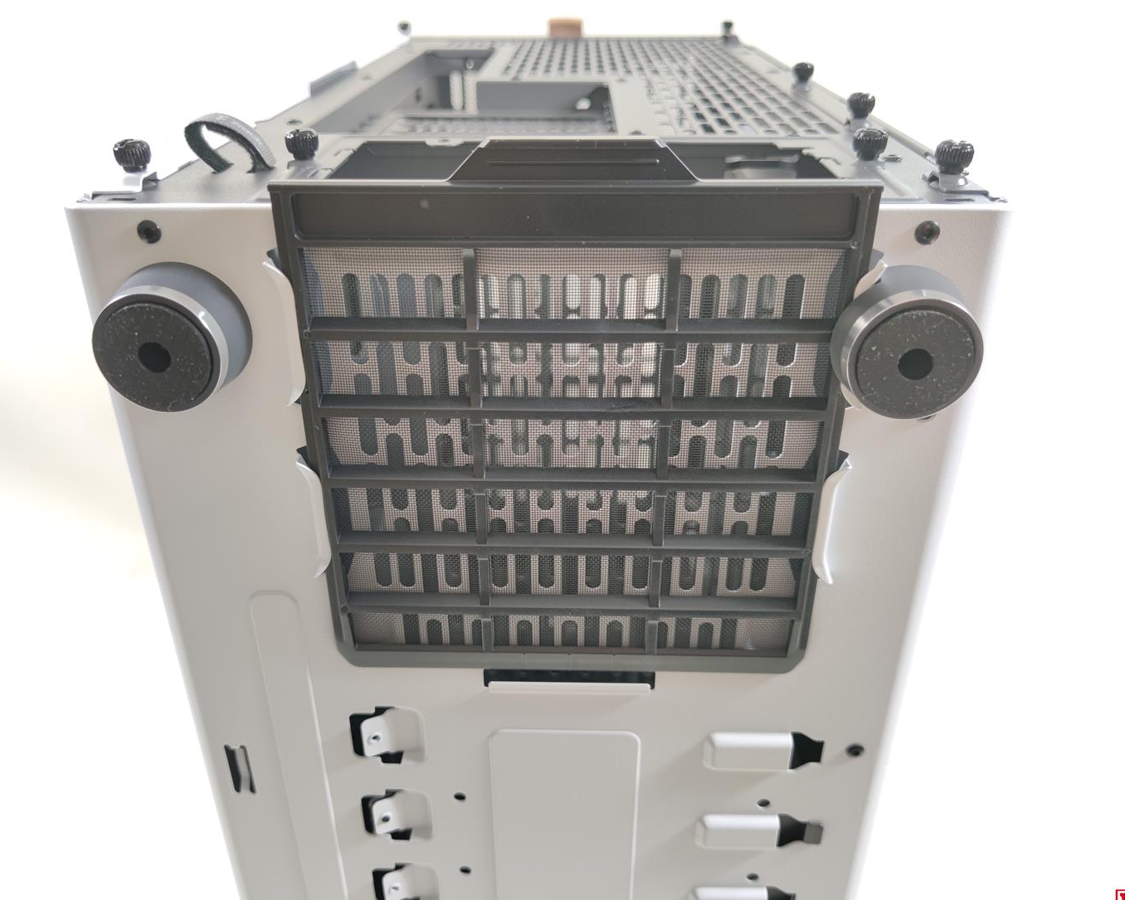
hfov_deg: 64.1
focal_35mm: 27
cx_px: 553
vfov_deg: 53.2
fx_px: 899
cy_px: 450
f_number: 1.85
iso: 83
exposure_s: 1/50
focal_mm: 6.78
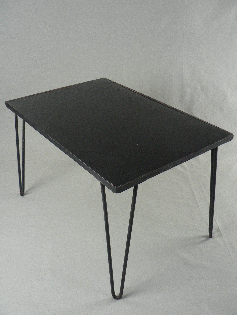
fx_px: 329
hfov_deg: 39.7
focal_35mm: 36
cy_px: 158
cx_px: 118
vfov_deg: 51.4
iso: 200
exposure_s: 1/13
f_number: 2.8
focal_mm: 6
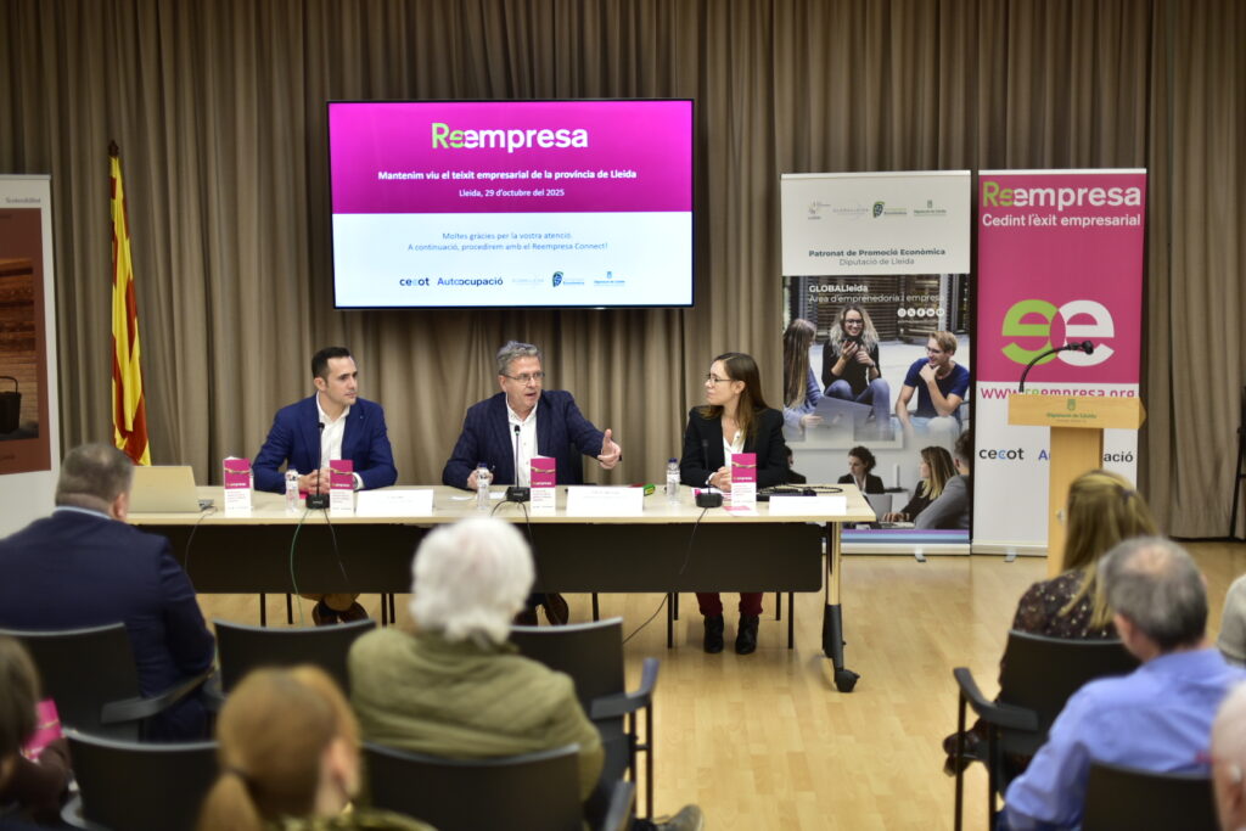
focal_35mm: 50
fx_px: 1731
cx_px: 623
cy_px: 416
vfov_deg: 27.0
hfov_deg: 39.6
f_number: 1.6
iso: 250
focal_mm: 50
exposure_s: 1/320
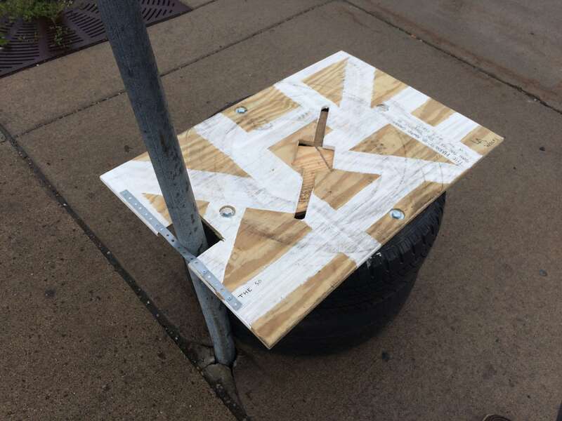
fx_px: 471
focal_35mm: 29
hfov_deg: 61.7
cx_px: 281
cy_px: 210
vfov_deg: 48.2
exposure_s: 1/789
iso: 32
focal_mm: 4.15
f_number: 2.2
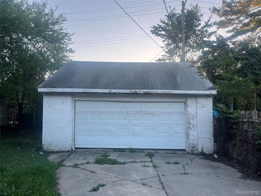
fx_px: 196
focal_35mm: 26
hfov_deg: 67.3
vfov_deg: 53.1
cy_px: 98
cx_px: 130
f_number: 1.6
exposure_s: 1/334
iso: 50
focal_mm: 5.1
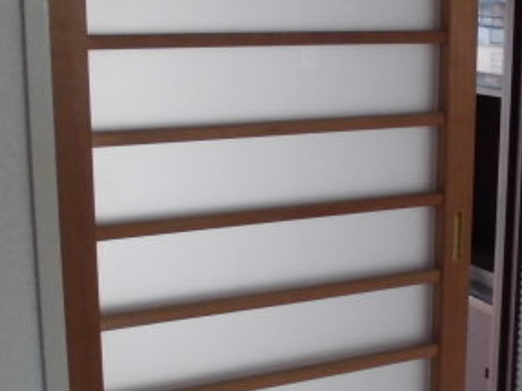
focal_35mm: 65
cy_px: 190
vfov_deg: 22.6
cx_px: 374
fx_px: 979
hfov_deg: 29.5
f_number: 3.7
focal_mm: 5.3
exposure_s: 1/50
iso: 400
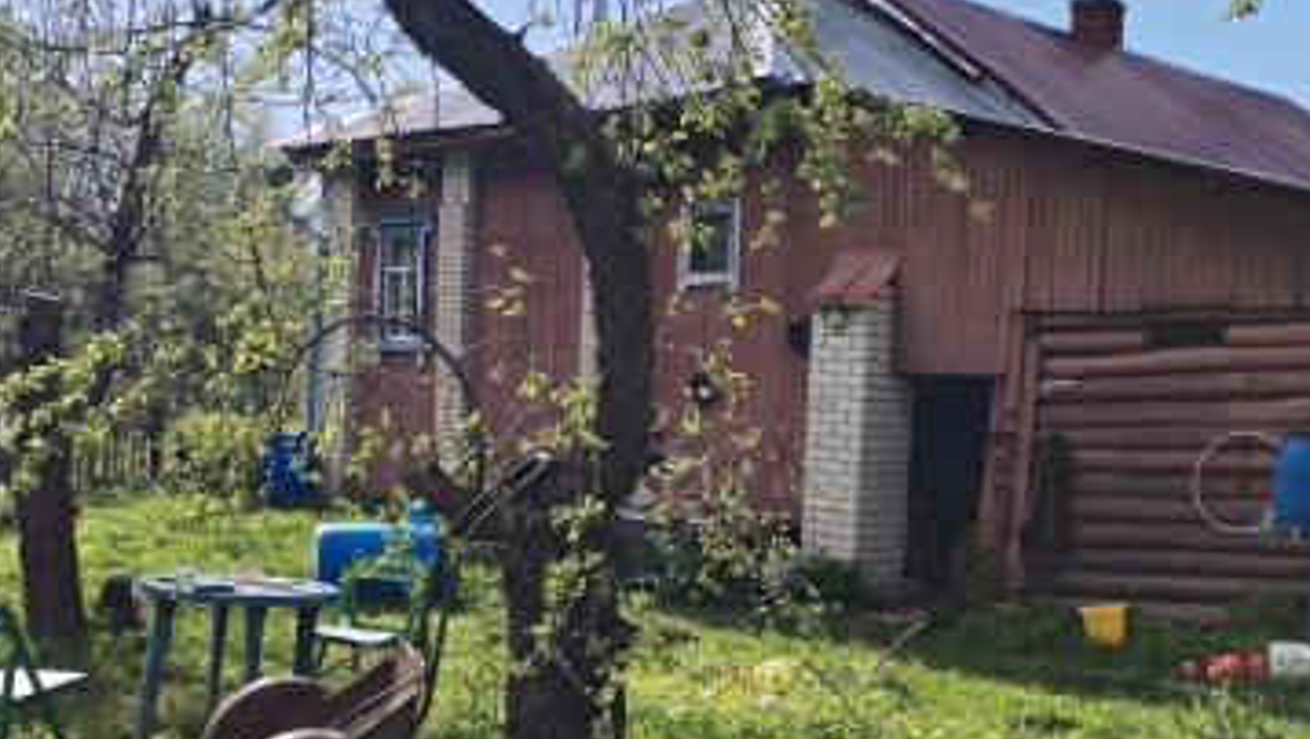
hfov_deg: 37.6
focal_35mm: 55
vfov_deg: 21.9
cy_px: 410
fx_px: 1912
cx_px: 498
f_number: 1.8
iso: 100
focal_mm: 4.75
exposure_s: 1/2805
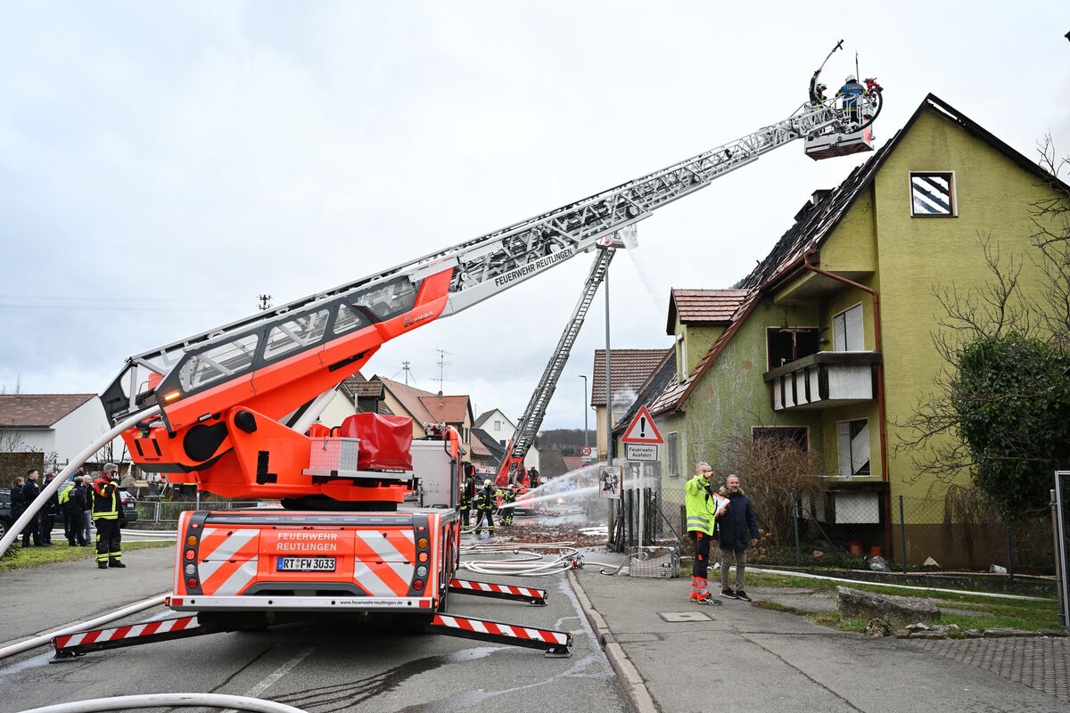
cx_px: 535
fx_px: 906
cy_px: 356
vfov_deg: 43.0
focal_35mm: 30
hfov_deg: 61.1
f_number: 4.5
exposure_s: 1/1600
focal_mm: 30.5
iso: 800
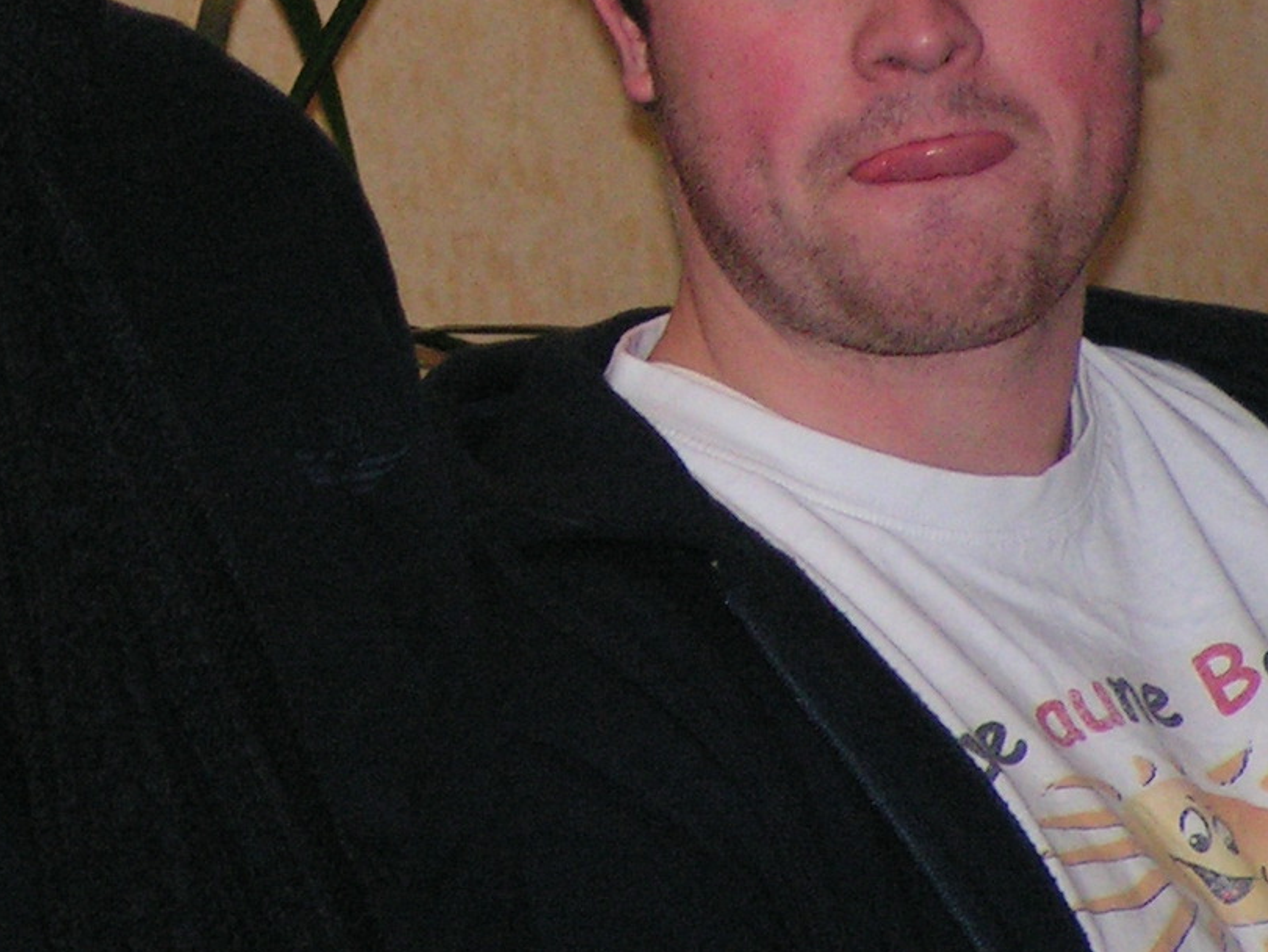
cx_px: 117
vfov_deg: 3.2
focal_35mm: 465
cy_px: 22
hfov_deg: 4.3
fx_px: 17038
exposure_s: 1/200
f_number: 3.4
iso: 200
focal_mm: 30.8
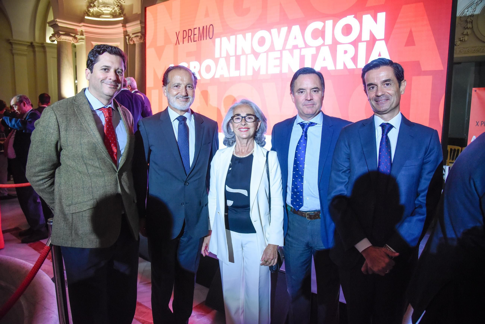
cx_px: 242
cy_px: 162
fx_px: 323
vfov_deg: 53.2
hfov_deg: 73.7
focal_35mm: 24
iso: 3200
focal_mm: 24
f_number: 4
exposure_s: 1/250
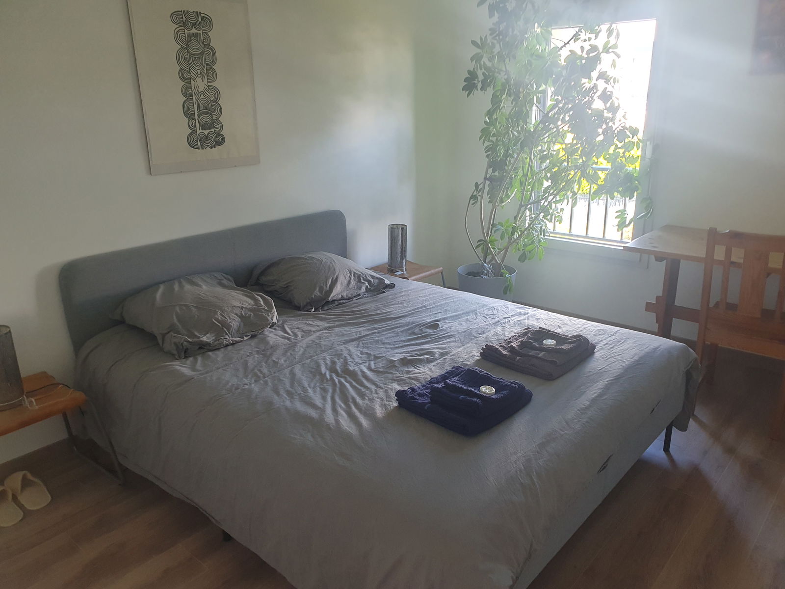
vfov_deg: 53.1
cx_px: 392
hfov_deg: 67.3
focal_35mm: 26
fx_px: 590
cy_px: 294
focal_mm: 4.32
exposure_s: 1/50
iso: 200
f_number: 2.4
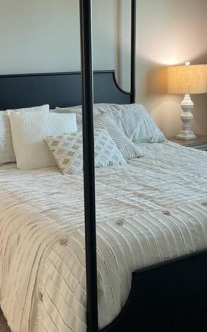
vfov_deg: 35.7
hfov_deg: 22.7
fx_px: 514
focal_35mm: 57
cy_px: 167
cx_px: 87
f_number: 1.8
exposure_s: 1/60
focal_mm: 3
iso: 100
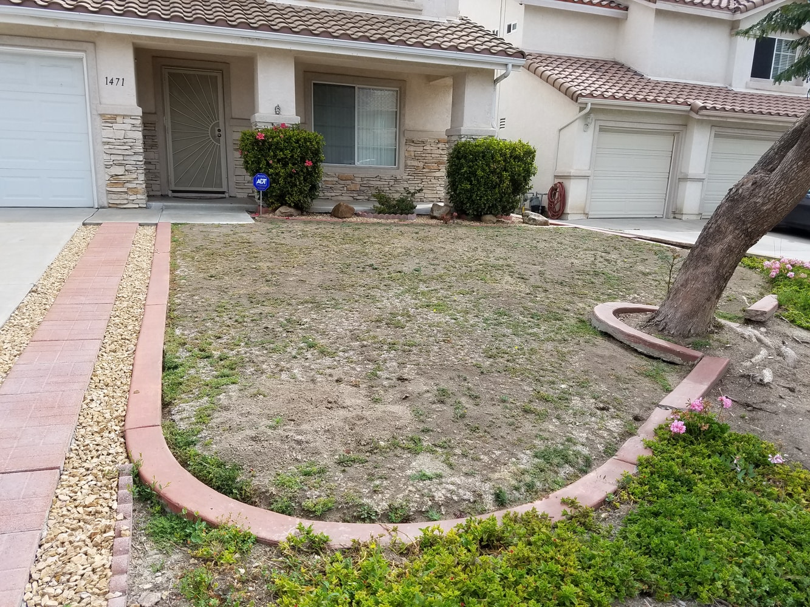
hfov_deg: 67.3
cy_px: 304
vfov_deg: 53.1
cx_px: 405
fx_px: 608
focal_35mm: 26
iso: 50
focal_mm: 4.2
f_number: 1.7
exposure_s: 1/1908
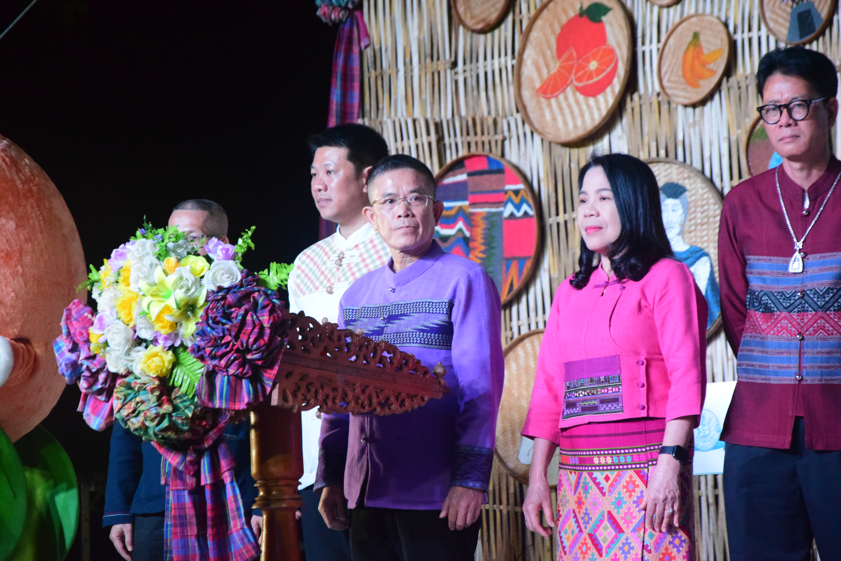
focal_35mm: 158
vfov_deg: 8.7
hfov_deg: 13.0
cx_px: 420
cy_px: 280
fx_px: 3680
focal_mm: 105
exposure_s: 1/200
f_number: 5.6
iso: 5000
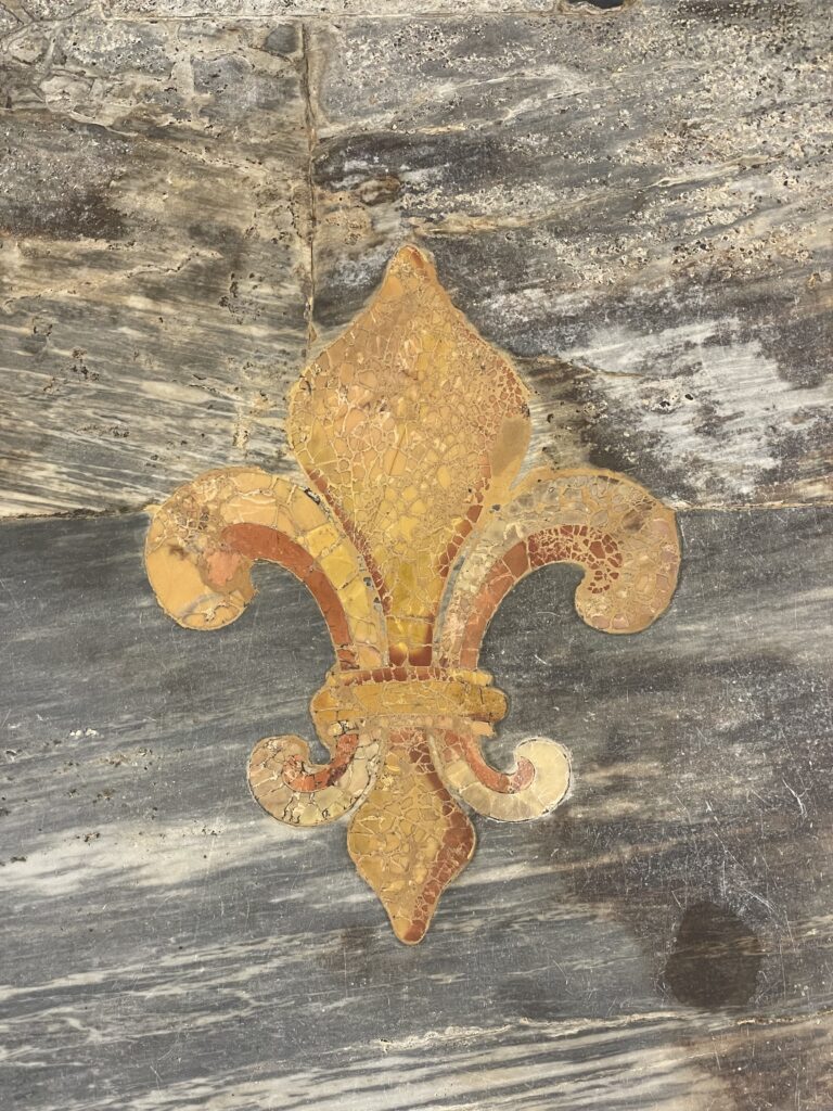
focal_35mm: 52
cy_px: 556
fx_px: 1668
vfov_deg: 36.8
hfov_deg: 28.0
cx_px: 416
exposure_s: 1/50
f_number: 2
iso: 125
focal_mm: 6
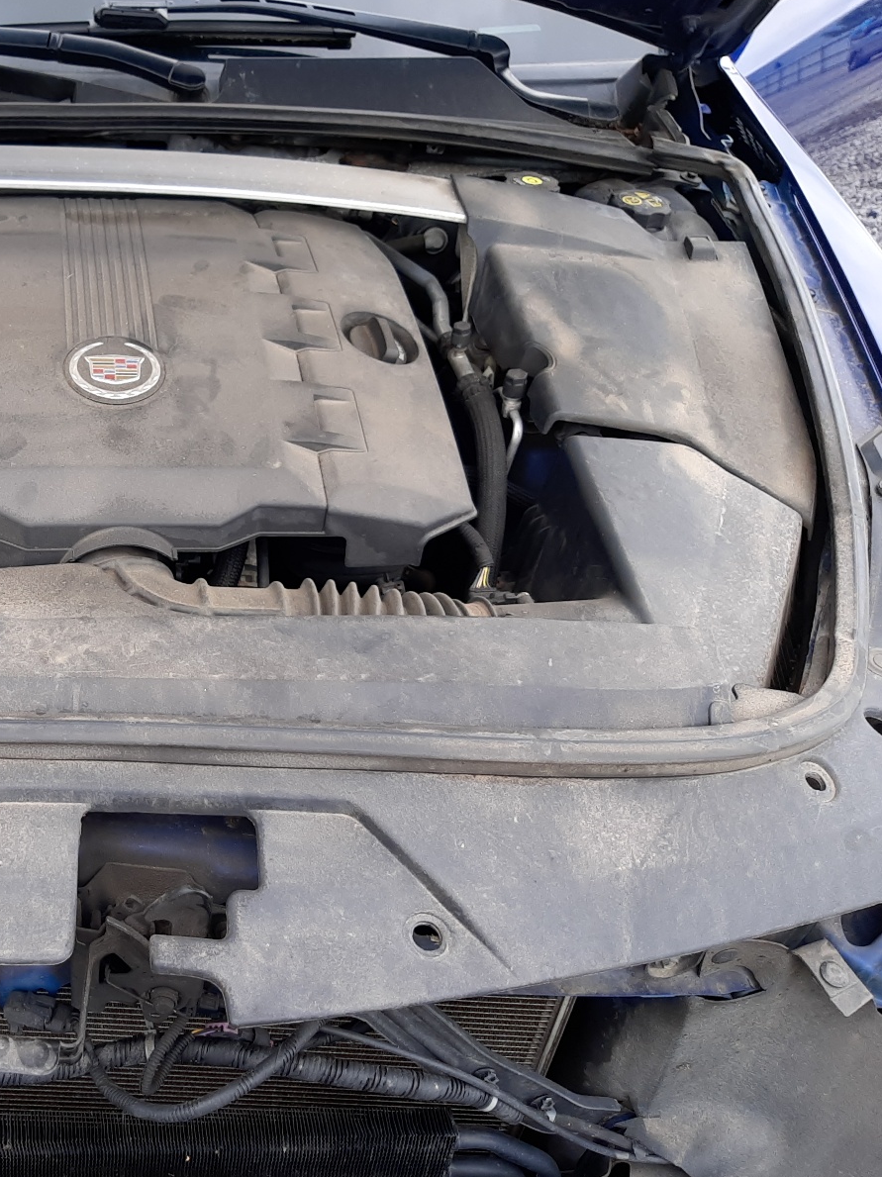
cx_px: 96
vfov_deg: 52.6
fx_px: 1190
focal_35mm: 35
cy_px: 589
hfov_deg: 38.1
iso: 40
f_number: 1.7
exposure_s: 1/323
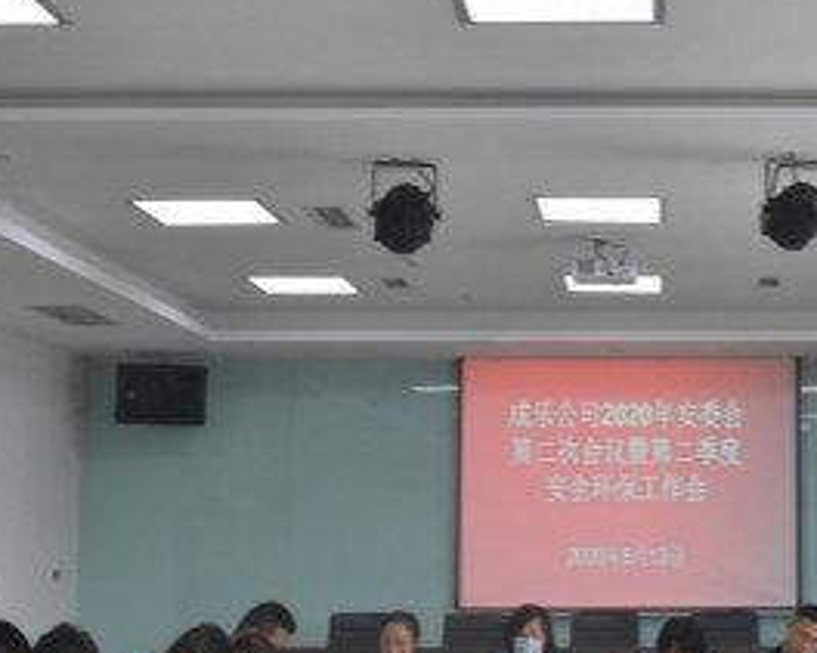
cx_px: 746
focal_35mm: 72
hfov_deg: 25.5
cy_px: 308
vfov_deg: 21.2
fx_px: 1740
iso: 800
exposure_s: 1/200
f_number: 7.1
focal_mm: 18
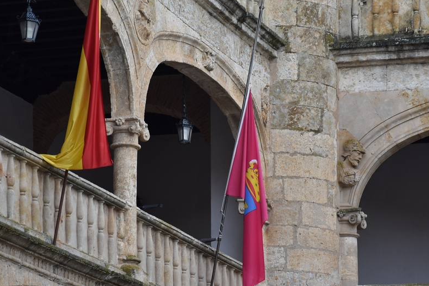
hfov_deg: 11.2
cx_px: 239
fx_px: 2194
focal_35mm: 184
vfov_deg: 7.5
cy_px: 151
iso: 400
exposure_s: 1/125
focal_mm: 80
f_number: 5.3
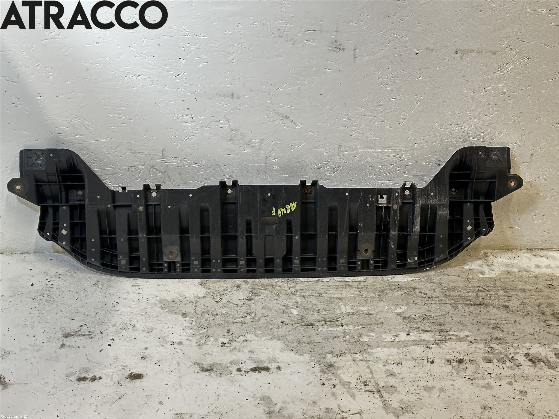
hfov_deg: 39.7
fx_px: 775
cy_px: 210
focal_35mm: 48
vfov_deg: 30.3
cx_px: 280
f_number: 1.78
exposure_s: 1/50
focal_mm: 6.86
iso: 250
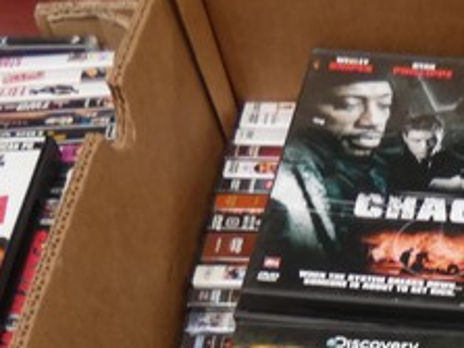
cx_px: 538
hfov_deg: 26.9
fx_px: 871
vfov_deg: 19.2
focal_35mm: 65
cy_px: 548
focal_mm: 3.6
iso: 200
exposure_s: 1/60
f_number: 2.8
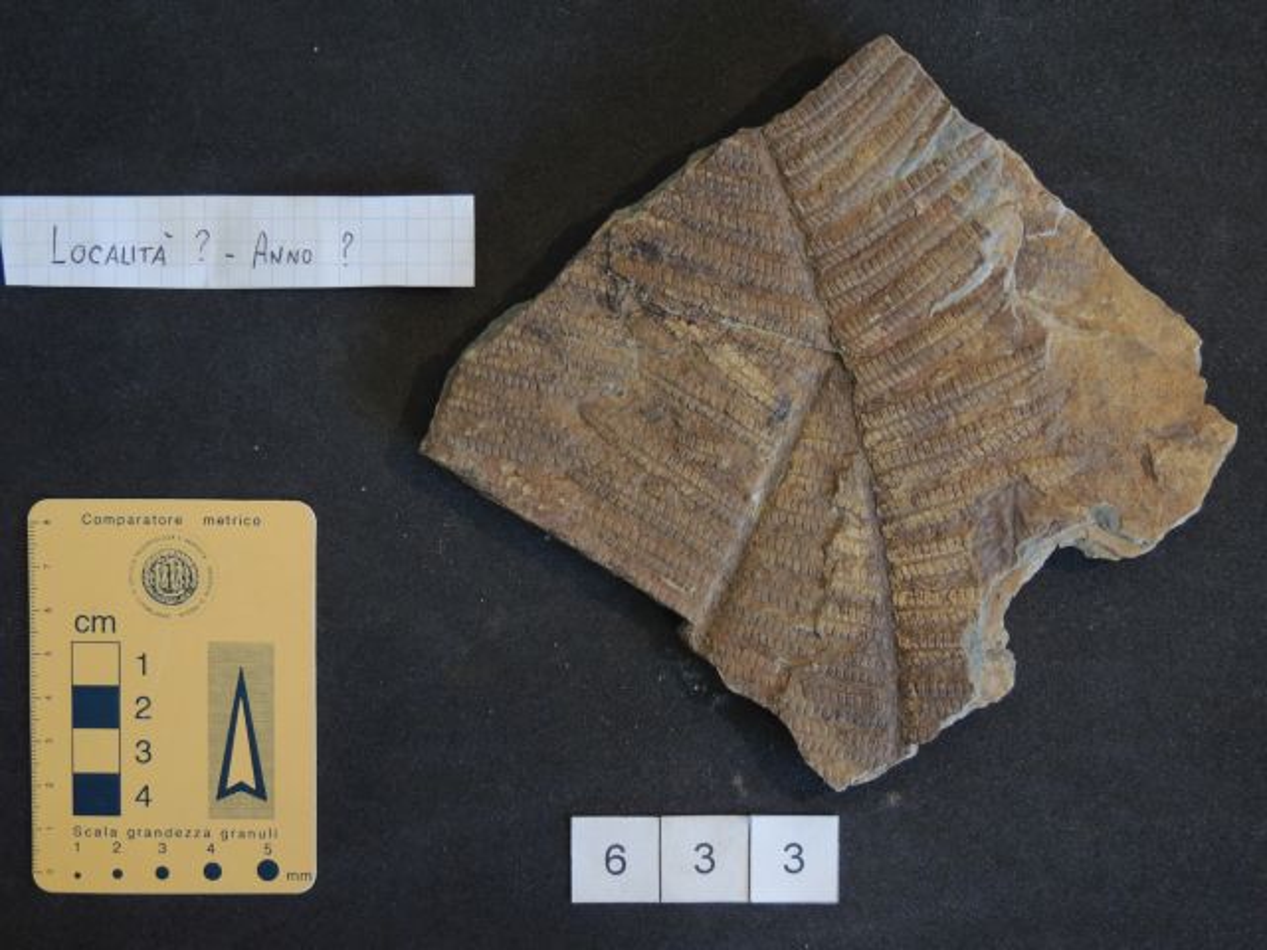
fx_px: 2745
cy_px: 475
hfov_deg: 26.0
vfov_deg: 19.6
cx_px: 634
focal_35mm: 75
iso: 400
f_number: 3.9
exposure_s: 1/25
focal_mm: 13.3
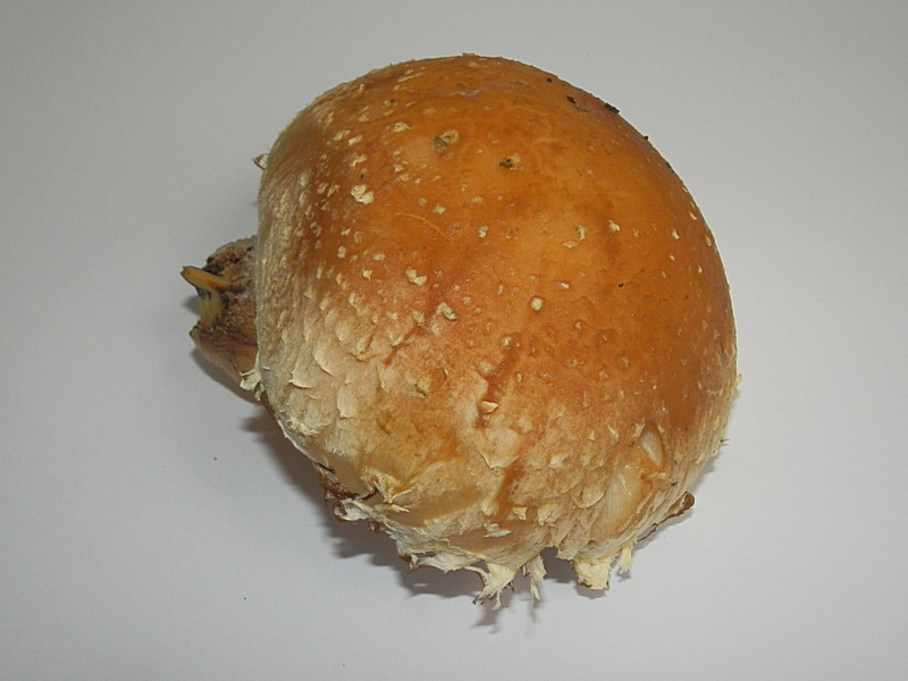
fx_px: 971
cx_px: 454
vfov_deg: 38.7
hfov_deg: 50.1
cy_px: 340
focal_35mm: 37
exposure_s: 1/40
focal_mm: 6.7
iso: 250
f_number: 9.9
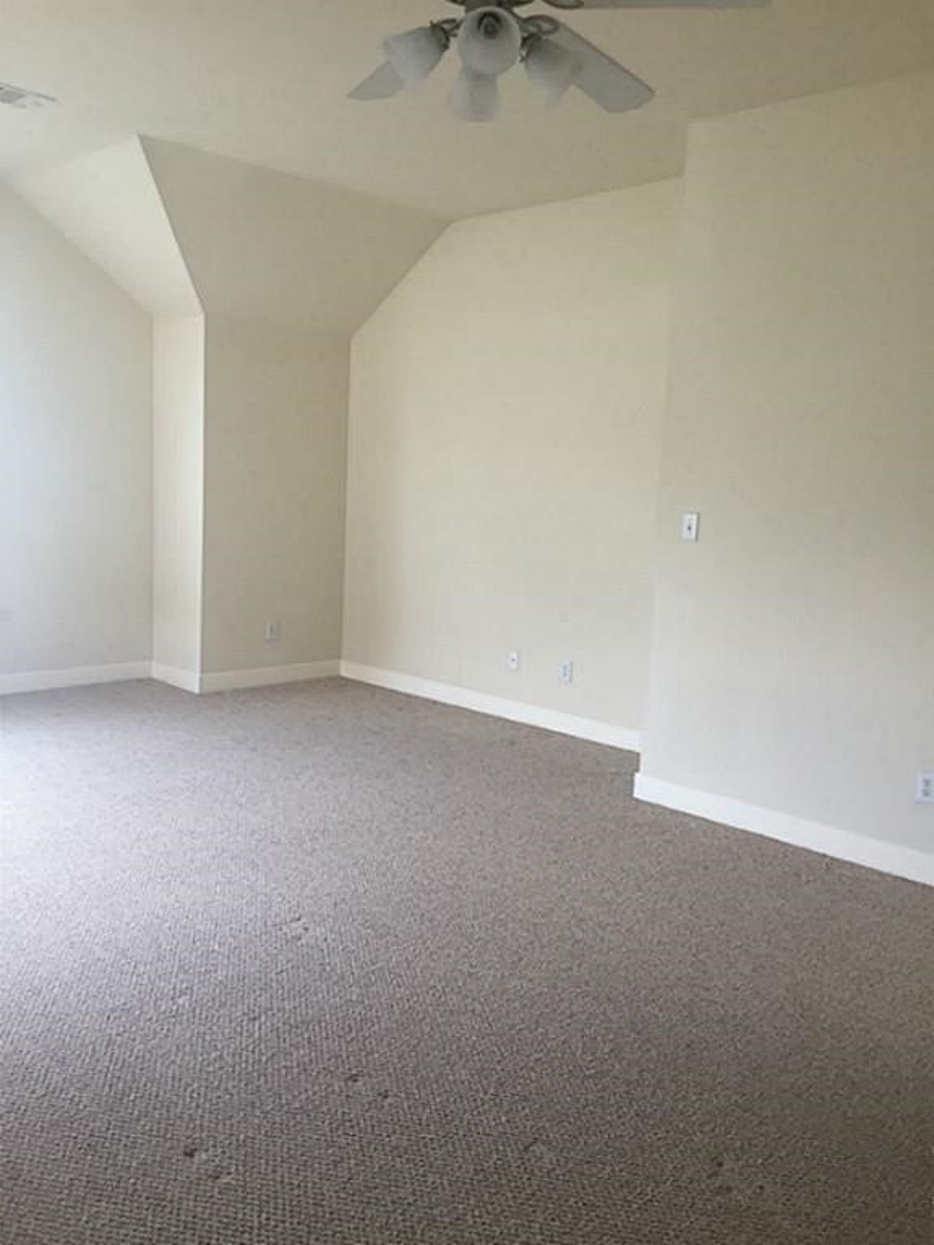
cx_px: 467
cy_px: 622
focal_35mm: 29
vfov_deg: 61.7
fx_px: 1043
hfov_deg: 48.2
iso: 32
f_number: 2.2
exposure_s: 1/40
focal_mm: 4.15
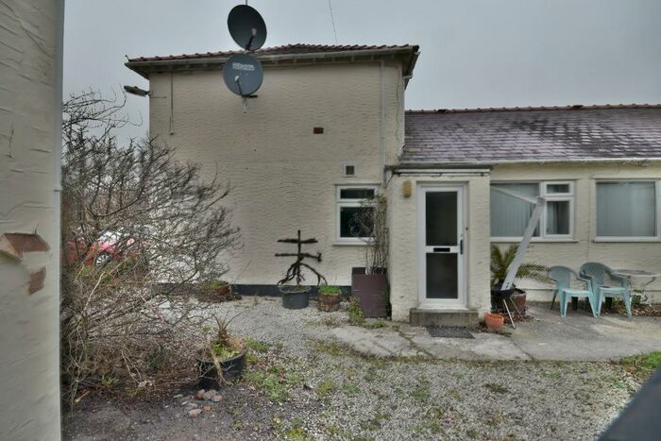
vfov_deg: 77.4
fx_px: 275
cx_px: 330
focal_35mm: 15
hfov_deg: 100.4
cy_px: 220
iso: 800
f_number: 9
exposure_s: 1/320
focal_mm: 10
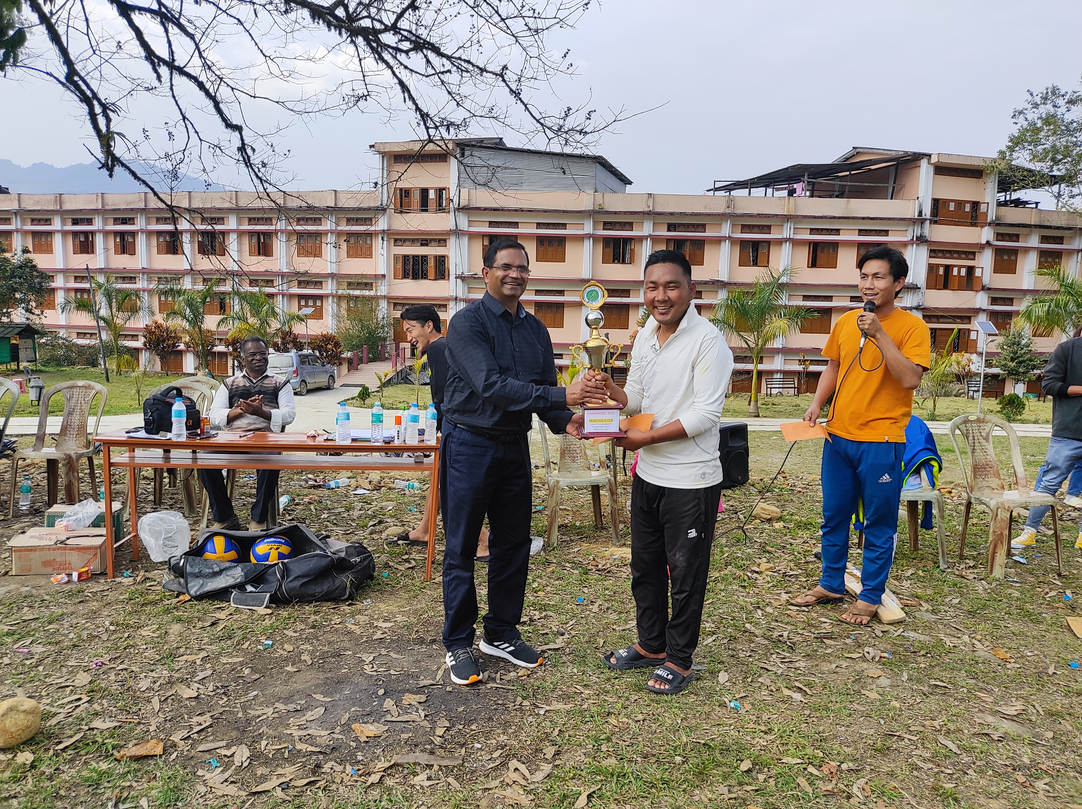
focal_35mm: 17
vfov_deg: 74.6
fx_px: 531
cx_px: 541
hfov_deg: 91.1
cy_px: 404
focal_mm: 4.74
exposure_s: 1/610
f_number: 1.79
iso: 50
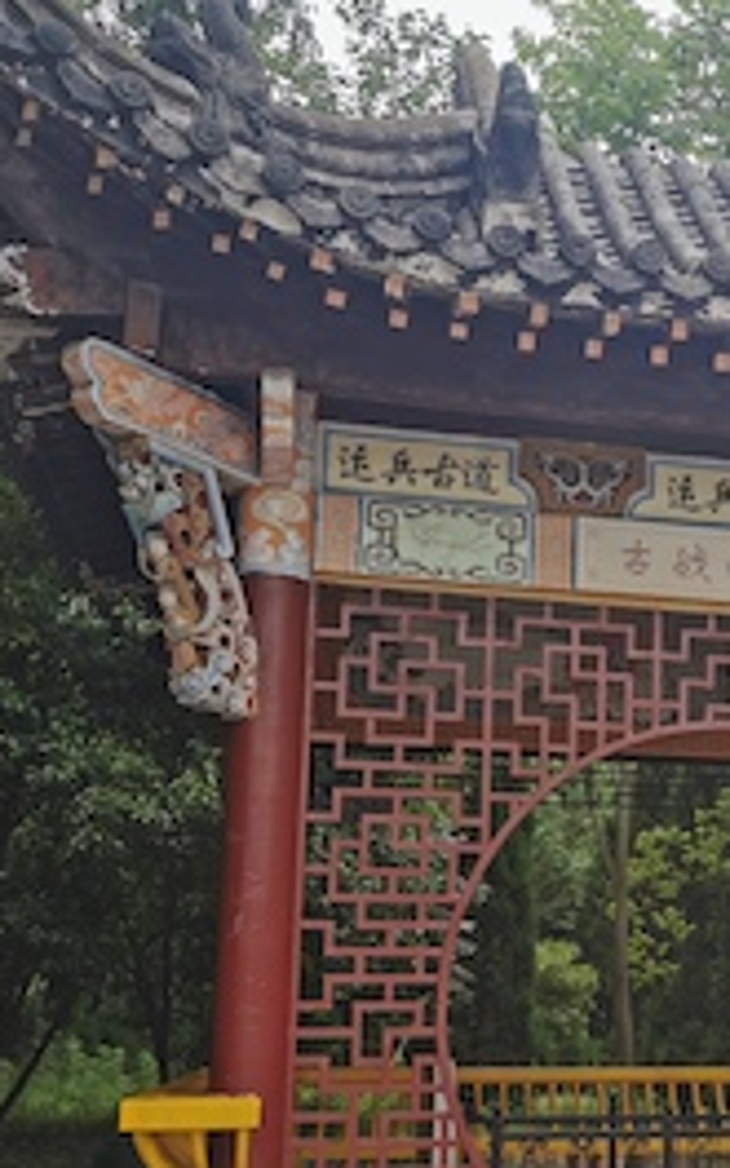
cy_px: 779
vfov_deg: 38.4
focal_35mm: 52
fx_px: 1655
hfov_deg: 23.8
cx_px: 730
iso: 50
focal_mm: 5.58
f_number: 1.8
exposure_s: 1/503
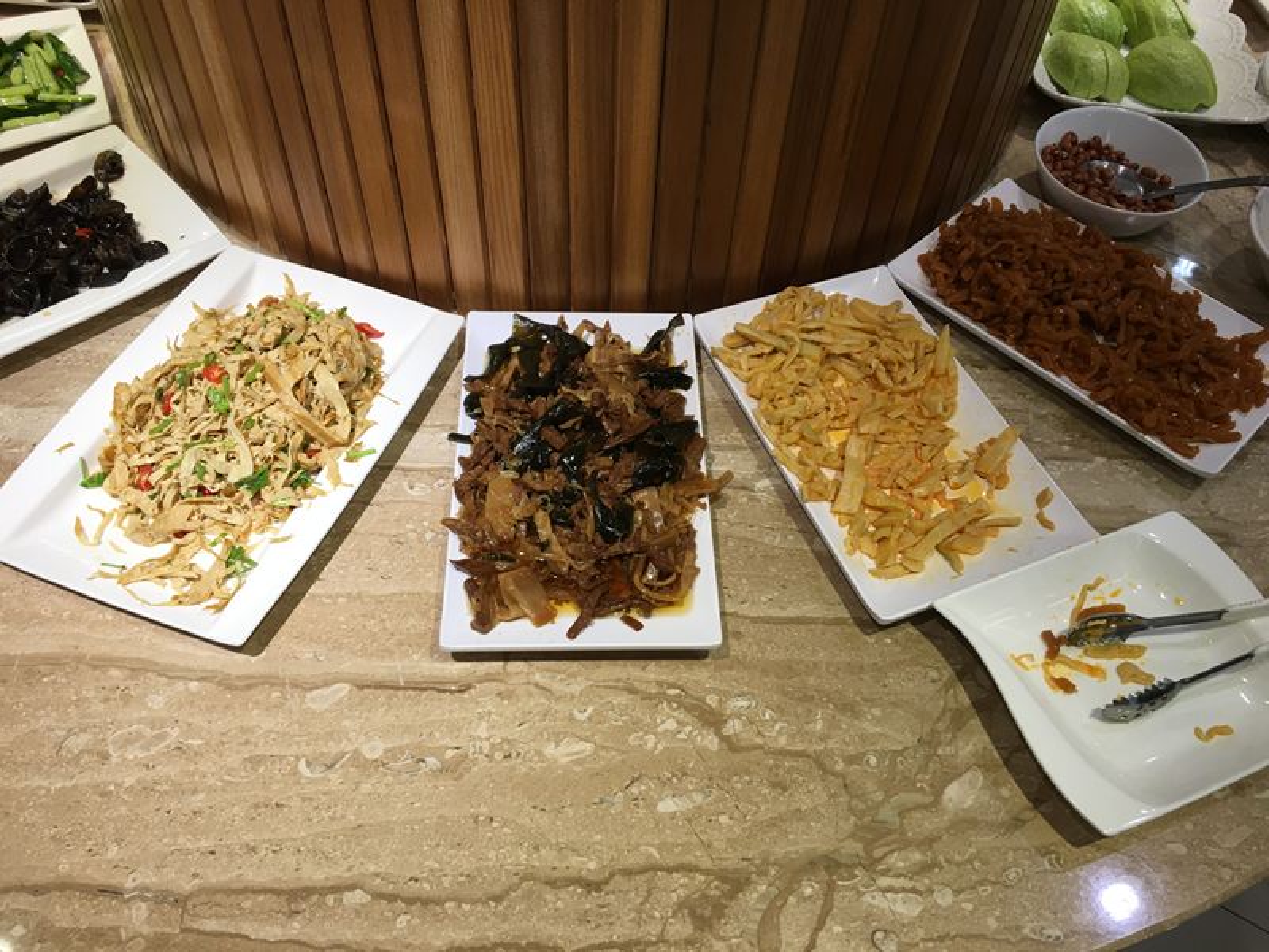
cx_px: 634
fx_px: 1063
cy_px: 476
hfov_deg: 61.7
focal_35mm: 29
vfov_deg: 48.2
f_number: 2.2
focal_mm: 4.15
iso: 25
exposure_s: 1/40
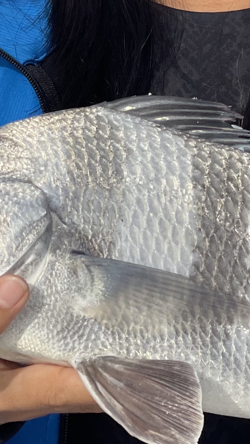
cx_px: 262
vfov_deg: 10.9
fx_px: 2309
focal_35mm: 196
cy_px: 68
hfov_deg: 6.2
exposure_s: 1/1014
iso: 32
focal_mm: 7.5
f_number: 2.2
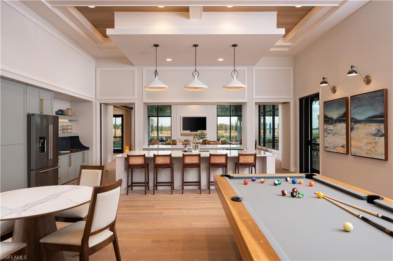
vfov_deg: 57.2
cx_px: 196
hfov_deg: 78.6
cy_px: 130
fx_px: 240
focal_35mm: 22
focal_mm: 22
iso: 250
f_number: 8
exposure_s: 1/50
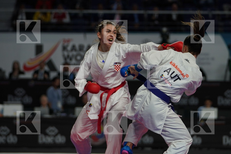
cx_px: 116
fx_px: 1213
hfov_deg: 10.9
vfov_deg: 7.3
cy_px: 77
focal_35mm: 189
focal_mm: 126
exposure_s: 1/1000
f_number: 2.8
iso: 640
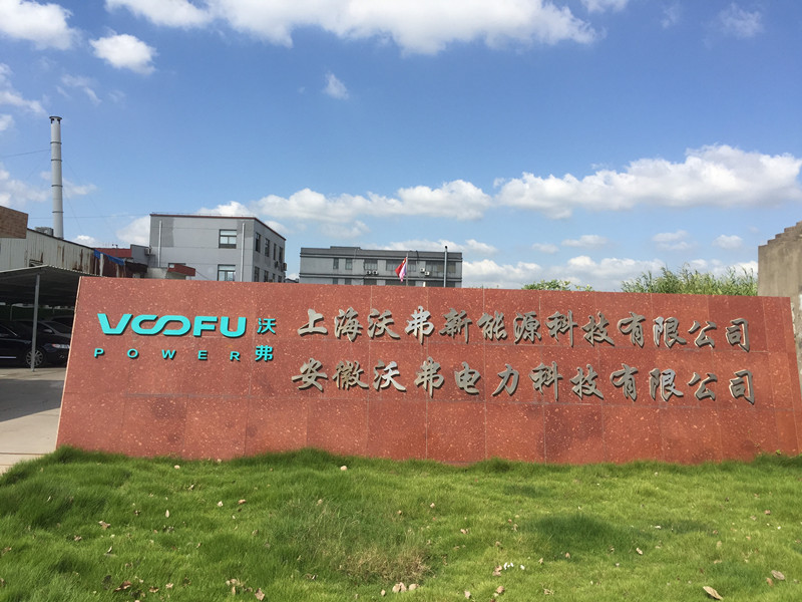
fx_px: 672
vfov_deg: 48.2
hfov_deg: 61.7
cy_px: 301
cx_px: 401
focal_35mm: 29
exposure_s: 1/2198
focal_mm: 4.15
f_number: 2.2
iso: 32
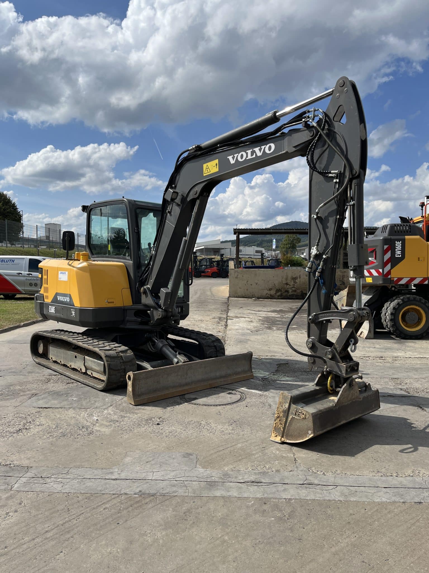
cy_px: 286
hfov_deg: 53.1
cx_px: 214
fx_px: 430
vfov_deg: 67.3
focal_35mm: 26
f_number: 1.6
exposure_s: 1/4651
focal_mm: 5.1
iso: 50
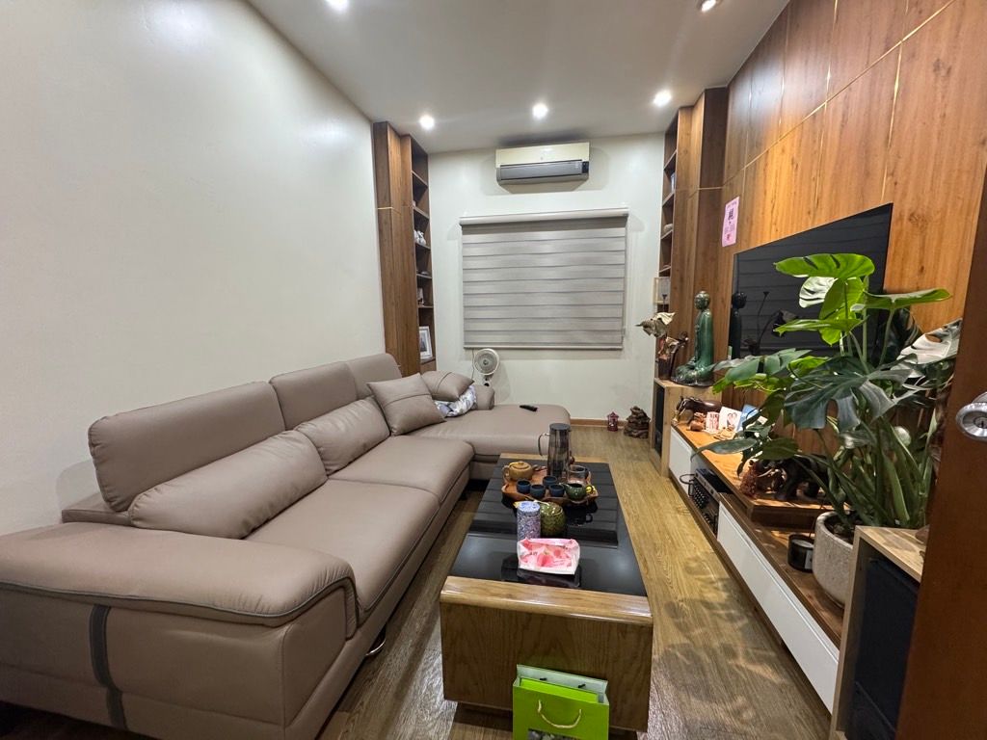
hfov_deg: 102.1
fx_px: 399
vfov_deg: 85.7
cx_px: 494
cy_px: 370
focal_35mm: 14
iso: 250
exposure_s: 1/100
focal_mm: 2.22
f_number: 2.2
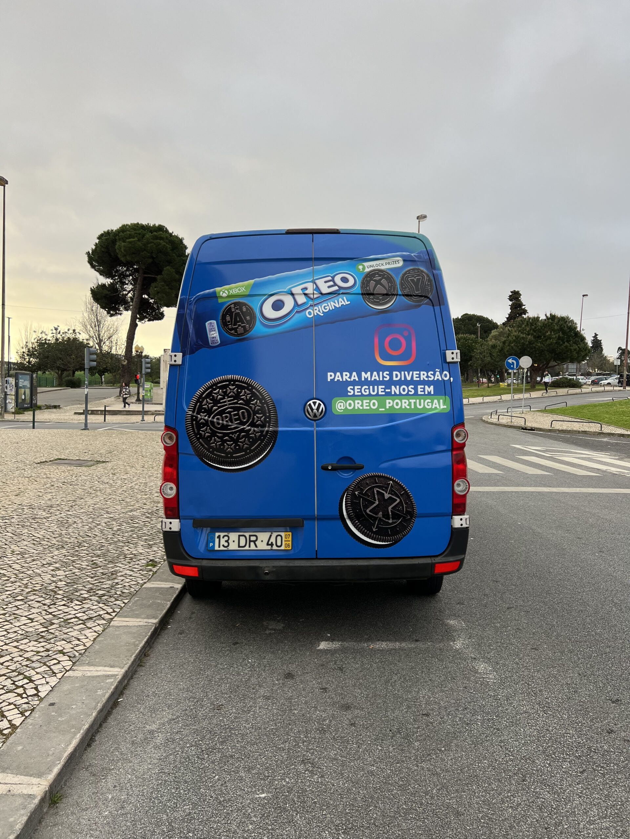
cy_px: 420
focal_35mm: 26
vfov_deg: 67.3
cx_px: 315
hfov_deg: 53.1
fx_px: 631
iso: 50
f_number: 1.5
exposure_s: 1/294
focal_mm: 5.7
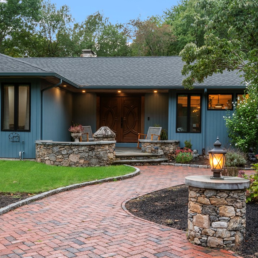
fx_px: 396
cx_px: 121
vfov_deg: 36.1
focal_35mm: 47
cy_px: 126
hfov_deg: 36.0
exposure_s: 1/2
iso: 400
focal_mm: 24
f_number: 14
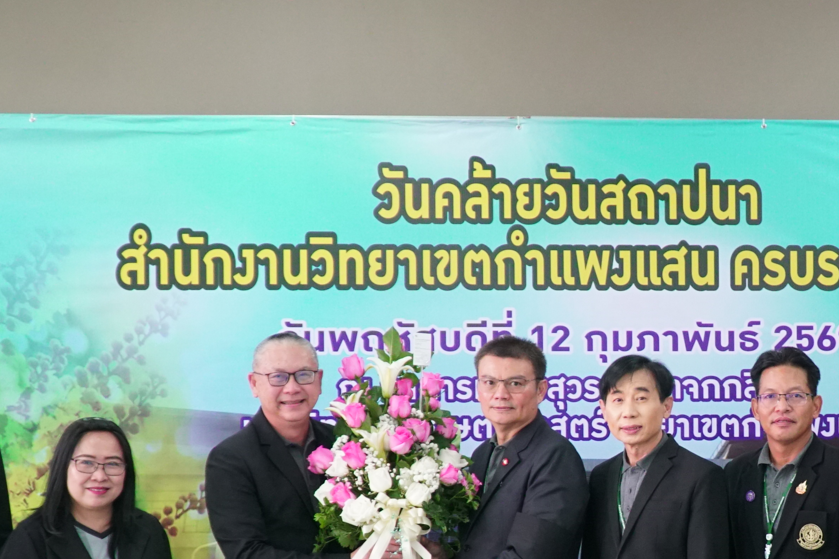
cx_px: 703
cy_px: 472
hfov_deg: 26.0
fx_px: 1771
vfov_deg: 17.7
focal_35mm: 76
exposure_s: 1/60
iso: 1250
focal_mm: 20
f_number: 4
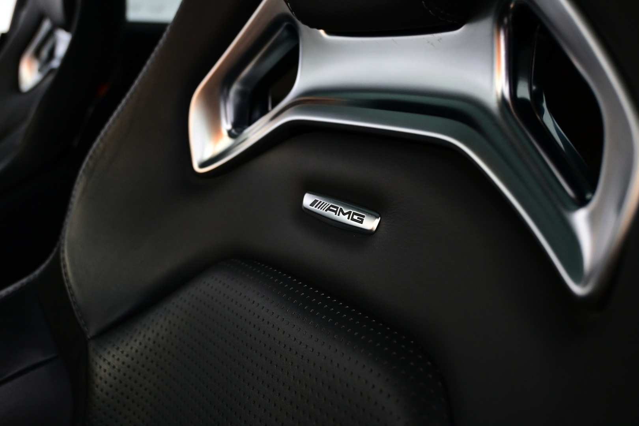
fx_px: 639
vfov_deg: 36.9
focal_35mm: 36
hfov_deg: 53.1
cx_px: 320
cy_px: 213
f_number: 4.2
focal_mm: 24
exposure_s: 1/40
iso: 1400
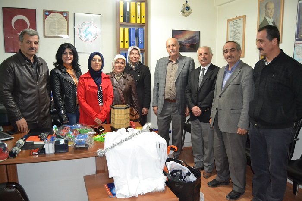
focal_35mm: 27
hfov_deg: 67.4
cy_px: 100
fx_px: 226
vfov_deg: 47.9
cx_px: 151
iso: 2800
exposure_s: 1/60
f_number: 3.5
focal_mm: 18
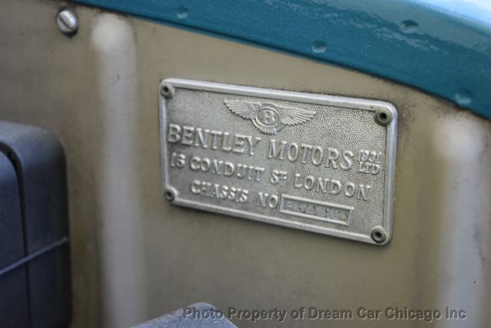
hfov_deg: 28.0
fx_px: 983
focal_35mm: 72
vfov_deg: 19.0
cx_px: 246
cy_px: 164
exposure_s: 1/125
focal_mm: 48
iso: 800
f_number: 6.3
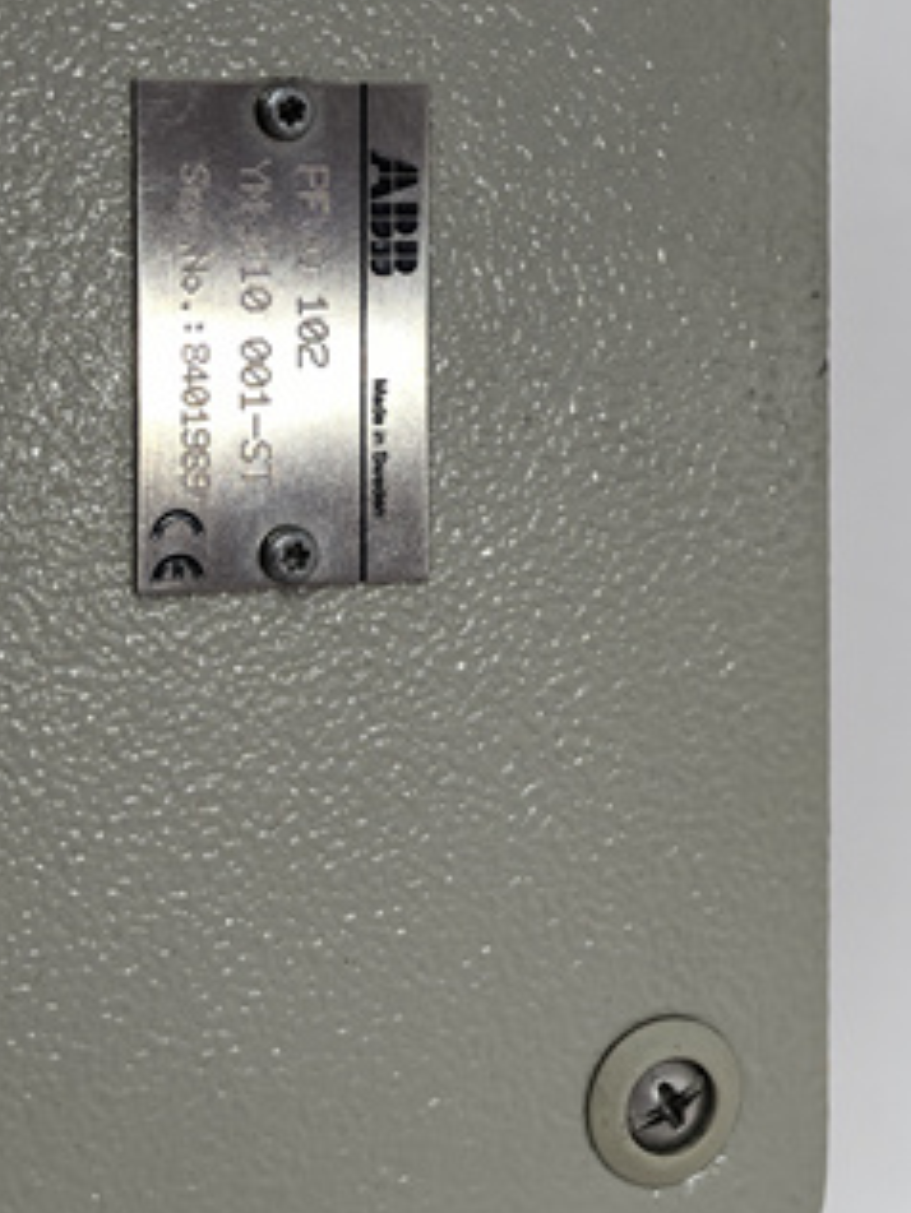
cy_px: 233
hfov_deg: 24.0
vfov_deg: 30.8
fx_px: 2139
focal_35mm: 61
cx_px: 406
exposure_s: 1/100
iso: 125
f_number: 2
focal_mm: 5.75
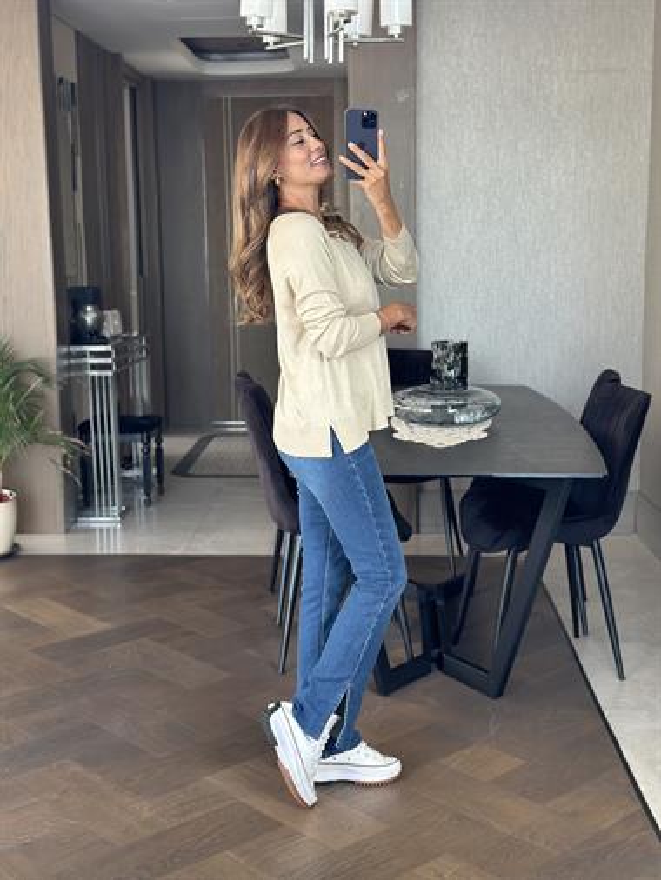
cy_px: 440
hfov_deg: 30.3
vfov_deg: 39.6
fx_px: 1221
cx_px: 330
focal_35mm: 48
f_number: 1.78
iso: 125
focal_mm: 6.86
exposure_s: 1/77
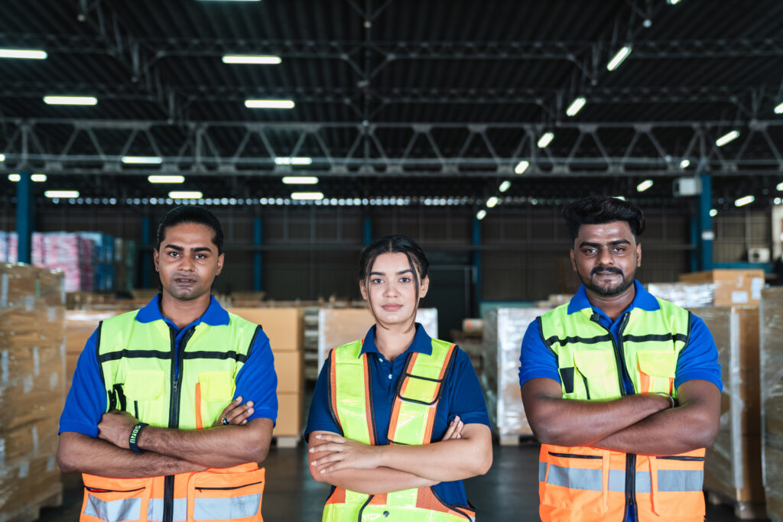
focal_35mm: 43
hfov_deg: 45.4
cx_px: 392
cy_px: 261
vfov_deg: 31.2
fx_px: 935
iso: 800
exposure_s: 1/80
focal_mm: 43
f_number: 2.8
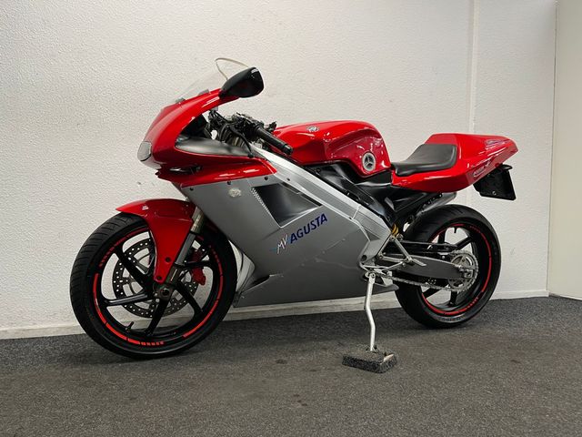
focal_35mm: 26
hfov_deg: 67.3
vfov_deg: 53.1
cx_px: 291
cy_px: 218
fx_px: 437
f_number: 1.6
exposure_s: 1/50
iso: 100
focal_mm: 5.1
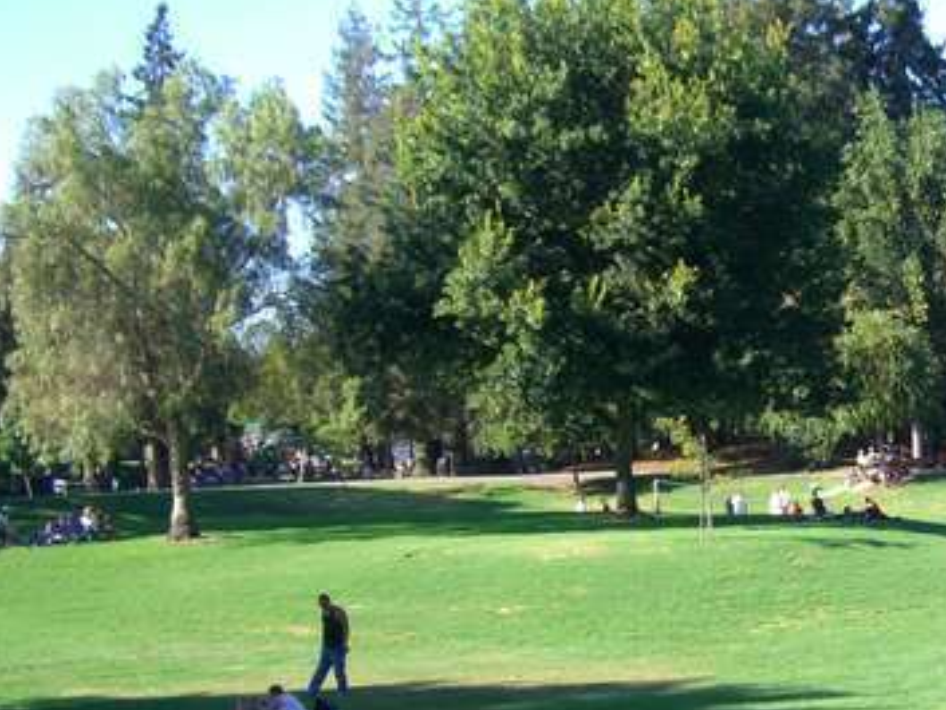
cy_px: 536
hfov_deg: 21.8
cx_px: 973
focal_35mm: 86
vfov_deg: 17.1
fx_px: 2351
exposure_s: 1/250
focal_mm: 7.9
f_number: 2.8
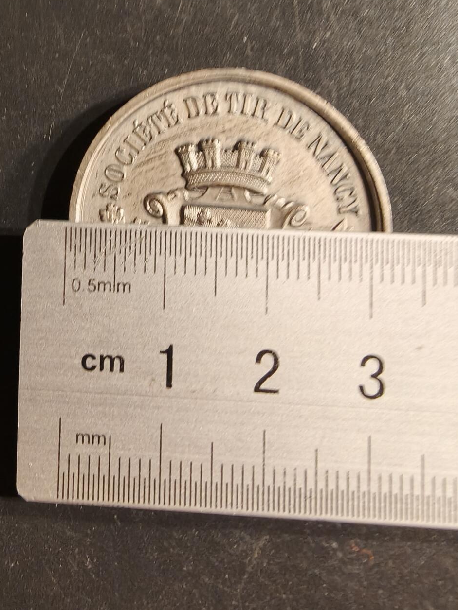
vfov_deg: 55.3
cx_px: 255
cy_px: 330
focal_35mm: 33
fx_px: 582
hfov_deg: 42.9
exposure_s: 1/50
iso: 160
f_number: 2
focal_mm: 2.32
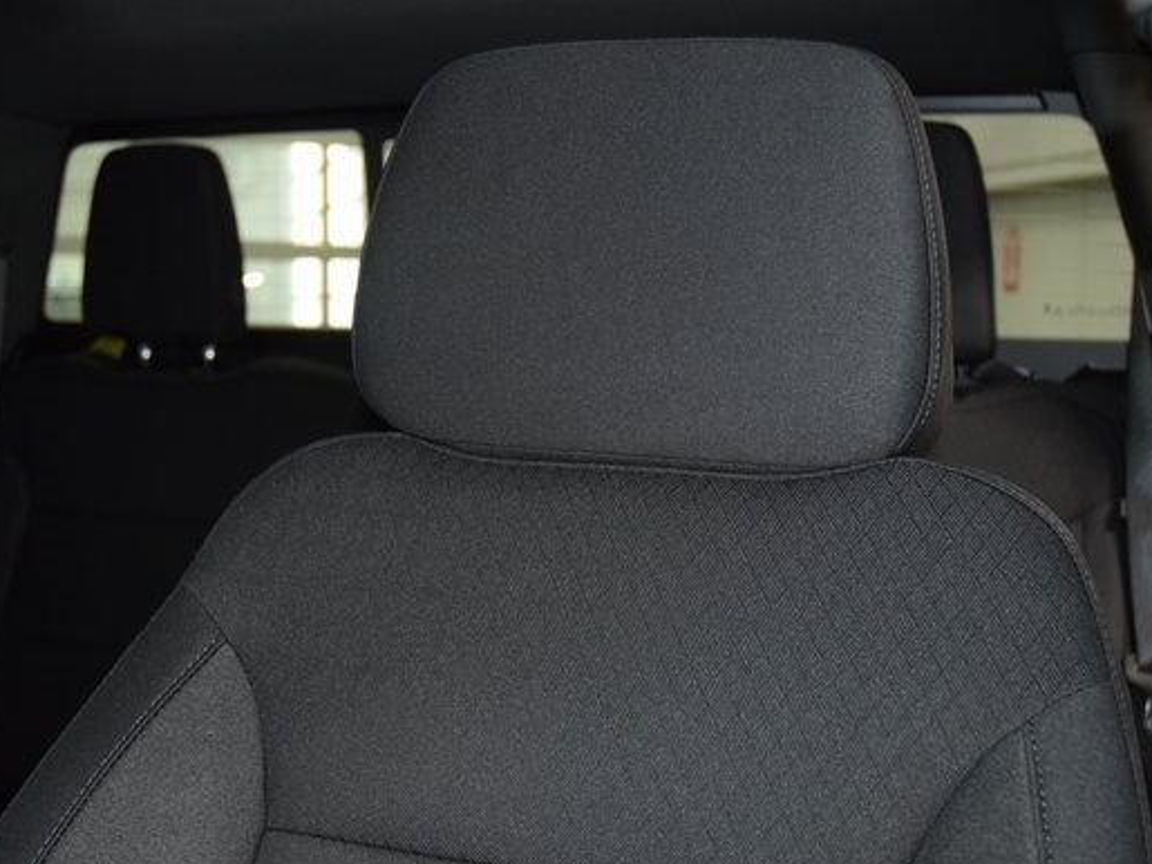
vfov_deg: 33.6
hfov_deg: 43.8
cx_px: 613
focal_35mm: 43
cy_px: 476
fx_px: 1431
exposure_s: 1/60
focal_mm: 24
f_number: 3.8
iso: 1800
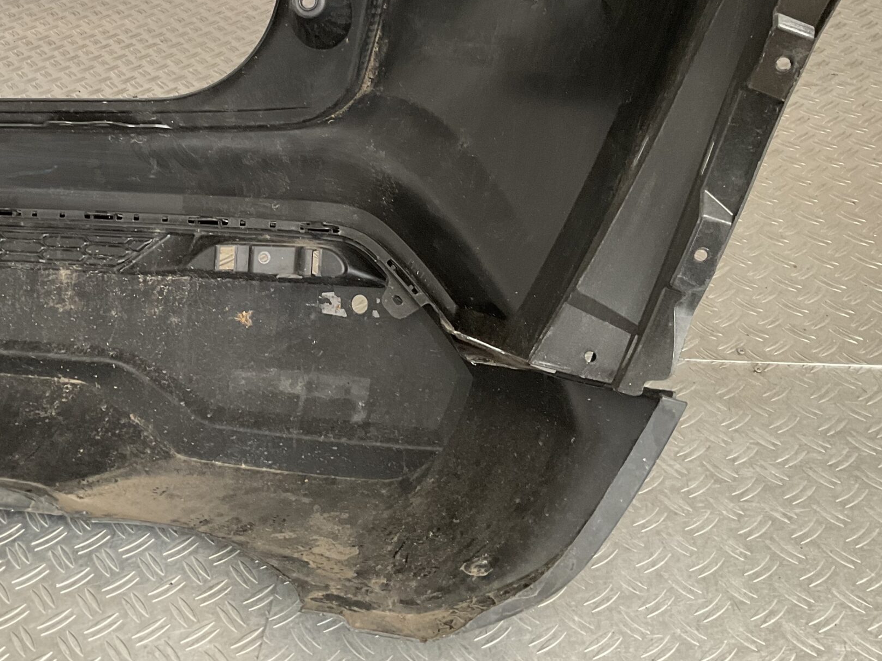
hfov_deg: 40.7
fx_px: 1172
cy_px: 185
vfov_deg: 31.1
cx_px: 288
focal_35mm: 46
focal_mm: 3
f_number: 1.8
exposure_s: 1/60
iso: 100
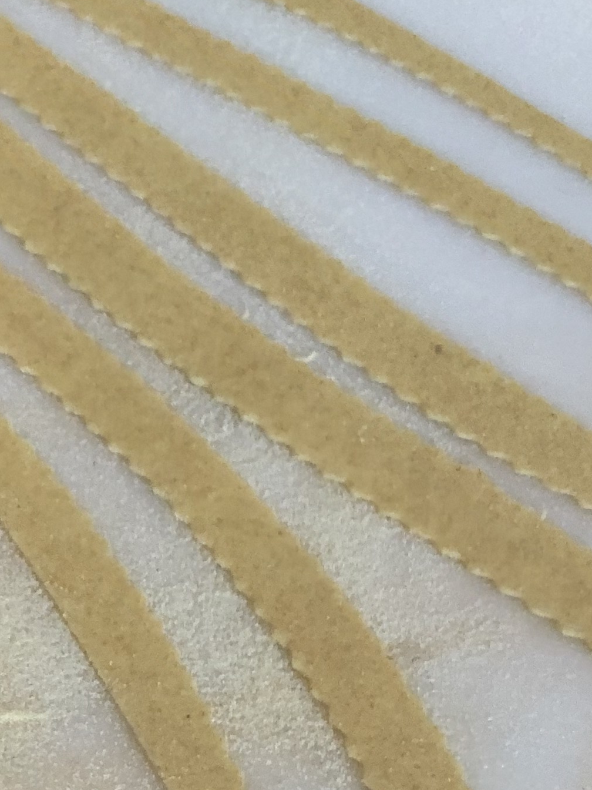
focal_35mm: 84
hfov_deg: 16.9
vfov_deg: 22.9
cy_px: 637
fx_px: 1915
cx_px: -99
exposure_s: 1/30
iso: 40
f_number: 1.8
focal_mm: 3.99
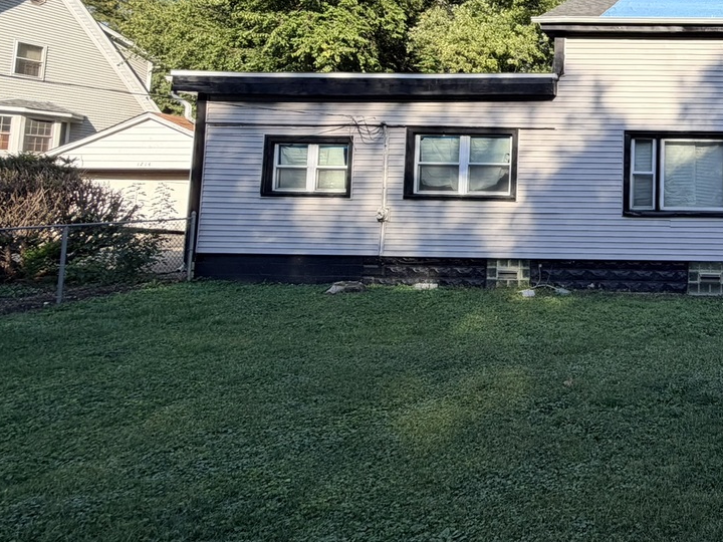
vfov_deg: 48.1
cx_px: 712
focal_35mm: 28
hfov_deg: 51.7
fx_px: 585
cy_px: 143
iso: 40
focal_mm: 2.22
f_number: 2.2
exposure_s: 1/502
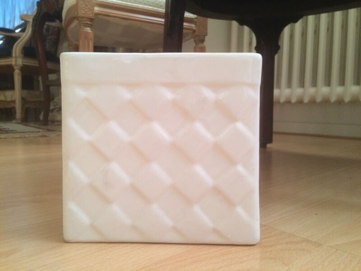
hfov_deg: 61.7
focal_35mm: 29
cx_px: 180
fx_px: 302
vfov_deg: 48.2
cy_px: 136
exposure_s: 1/33
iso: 160
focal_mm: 4.15
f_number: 2.2
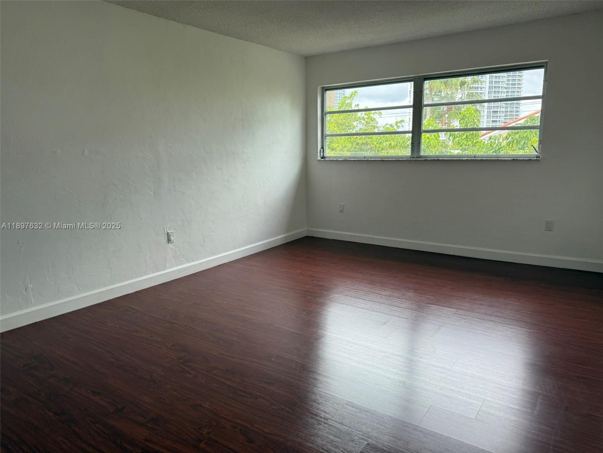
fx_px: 418
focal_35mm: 24
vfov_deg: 56.8
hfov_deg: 71.6
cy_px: 226
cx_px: 302
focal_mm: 6.76
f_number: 1.78
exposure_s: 1/230
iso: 100
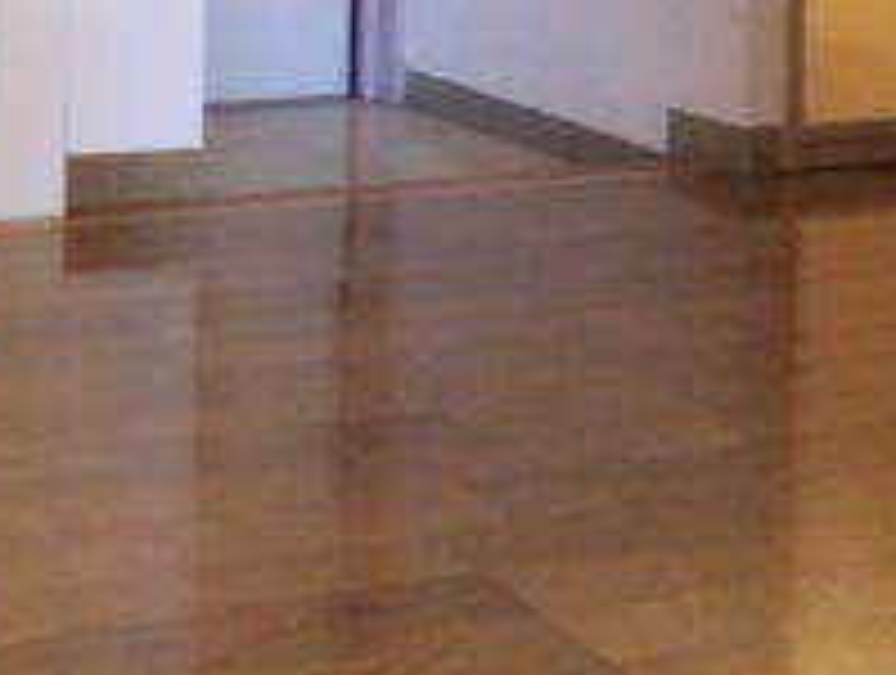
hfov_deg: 23.8
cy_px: -256
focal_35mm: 77
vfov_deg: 17.7
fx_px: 1997
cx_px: -63
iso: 640
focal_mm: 4.3
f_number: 3.2
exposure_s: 1/60
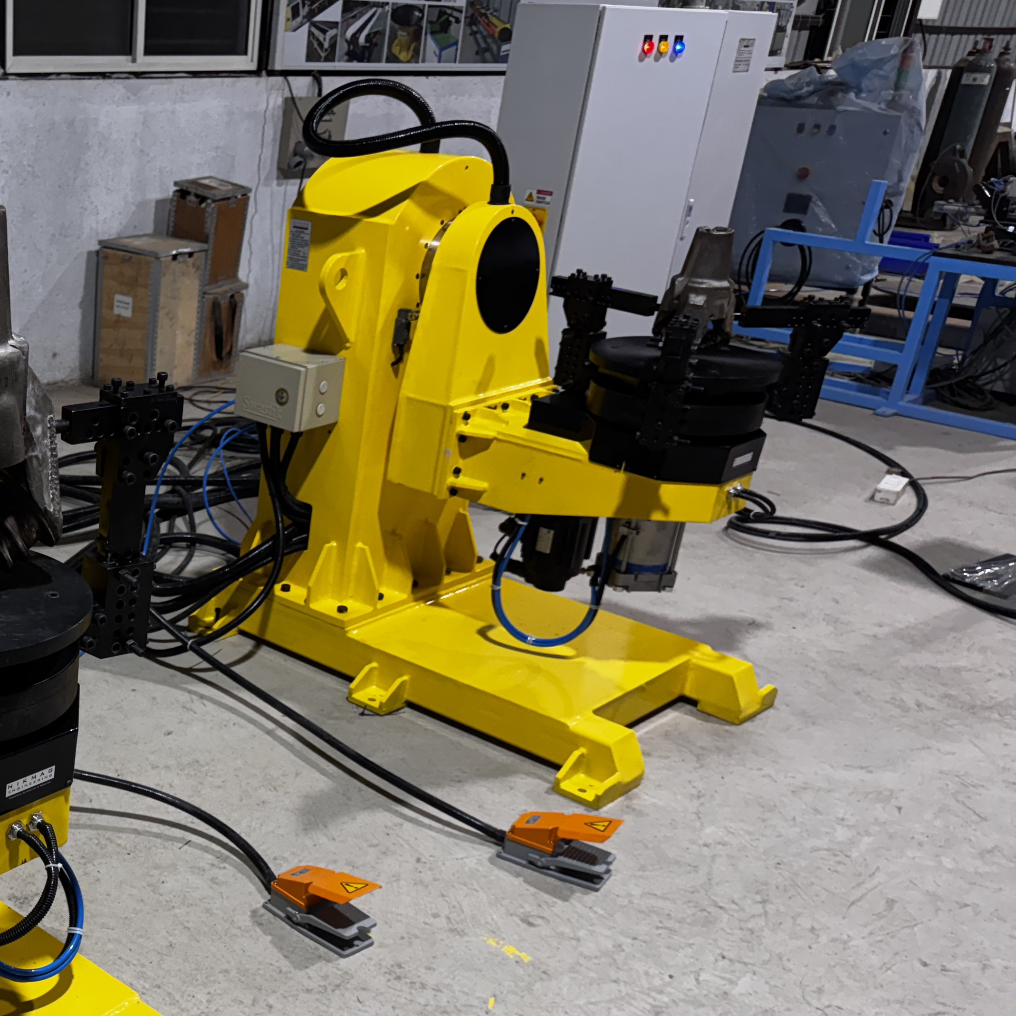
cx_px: 62
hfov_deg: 38.4
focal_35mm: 40
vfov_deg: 41.1
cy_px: 714
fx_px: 1328
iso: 200
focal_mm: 6.76
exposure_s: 1/100
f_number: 1.78
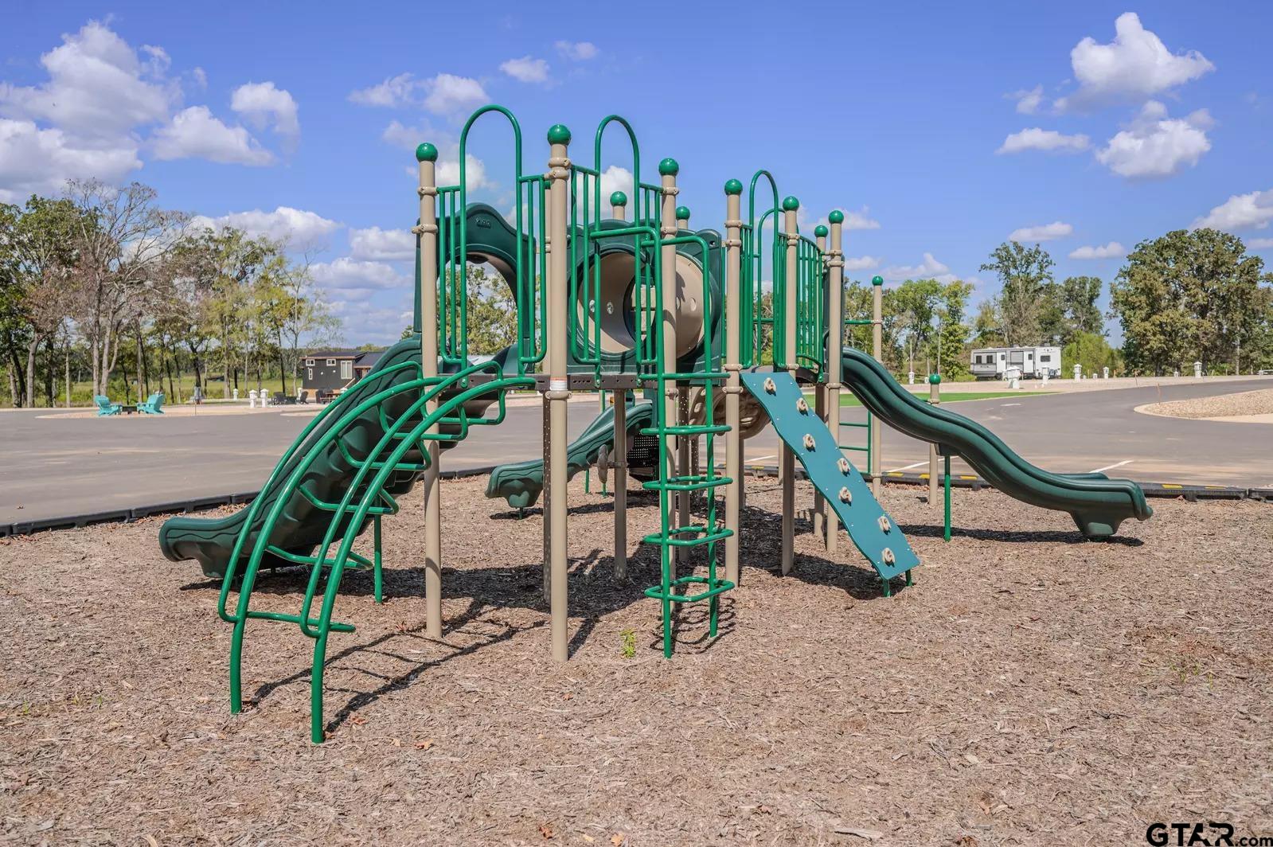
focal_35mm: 30
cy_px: 424
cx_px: 636
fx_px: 1060
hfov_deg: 62.0
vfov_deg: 43.6
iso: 80
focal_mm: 30
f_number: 4
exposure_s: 1/800
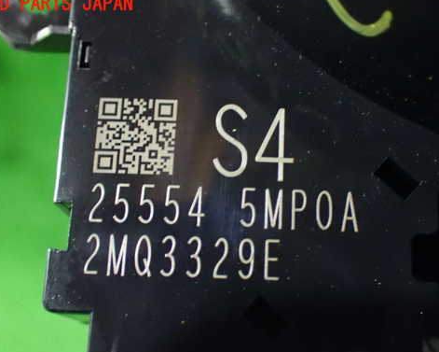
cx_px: 243
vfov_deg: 29.7
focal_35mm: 51
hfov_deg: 36.6
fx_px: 663
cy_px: 203
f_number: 2.8
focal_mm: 7.31
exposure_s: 1/15
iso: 1600
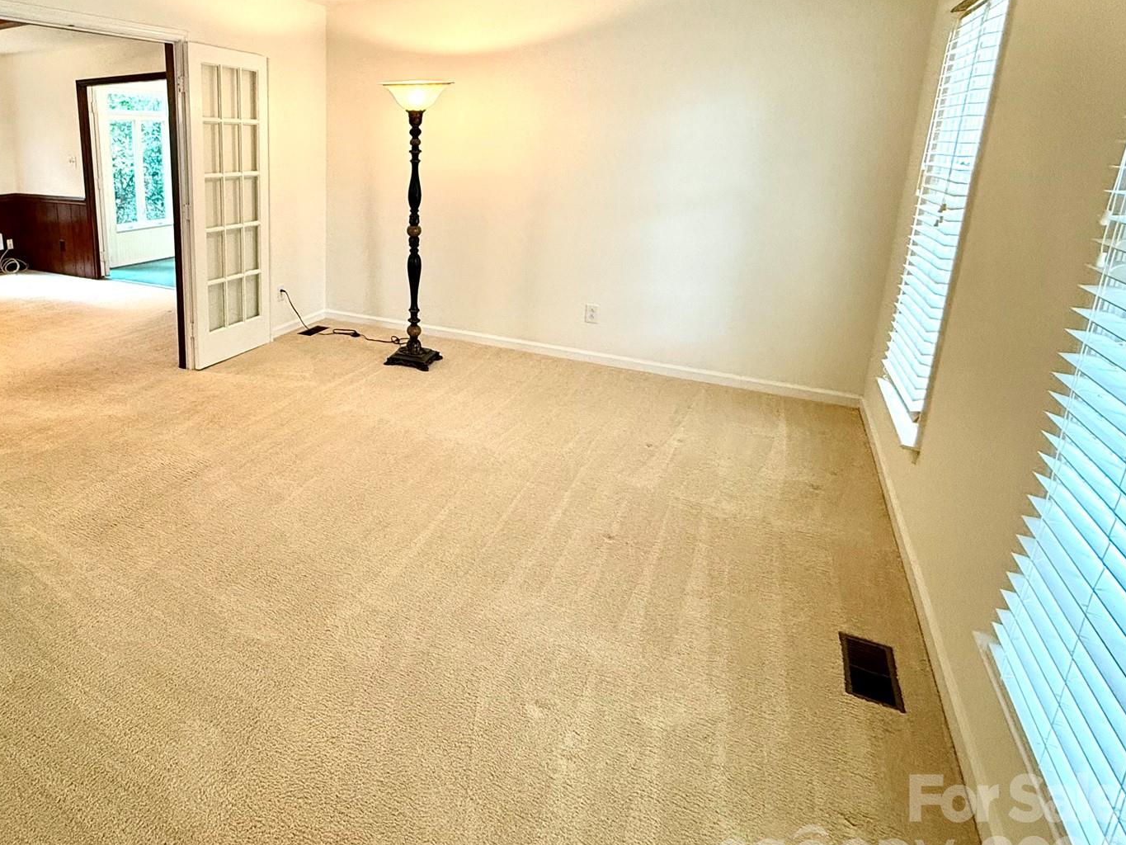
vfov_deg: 62.2
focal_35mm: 21
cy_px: 295
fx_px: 683
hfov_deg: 75.4
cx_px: 337
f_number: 2.2
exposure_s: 1/60
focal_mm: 2.22
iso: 320
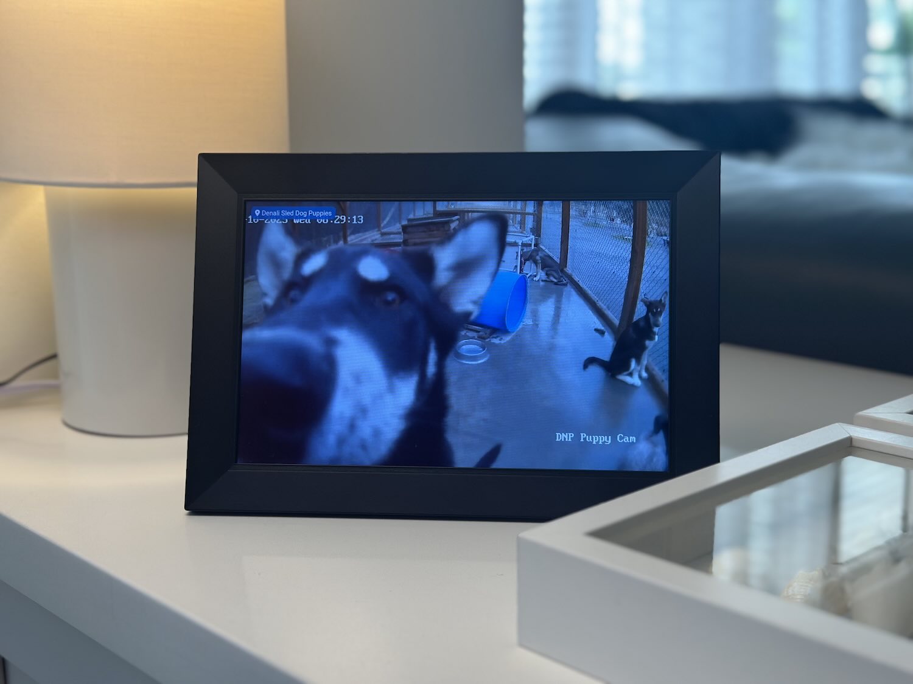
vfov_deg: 30.3
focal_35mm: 48
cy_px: 342
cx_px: 456
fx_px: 1266
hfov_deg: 39.7
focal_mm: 6.86
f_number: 1.78
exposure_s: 1/120
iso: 80
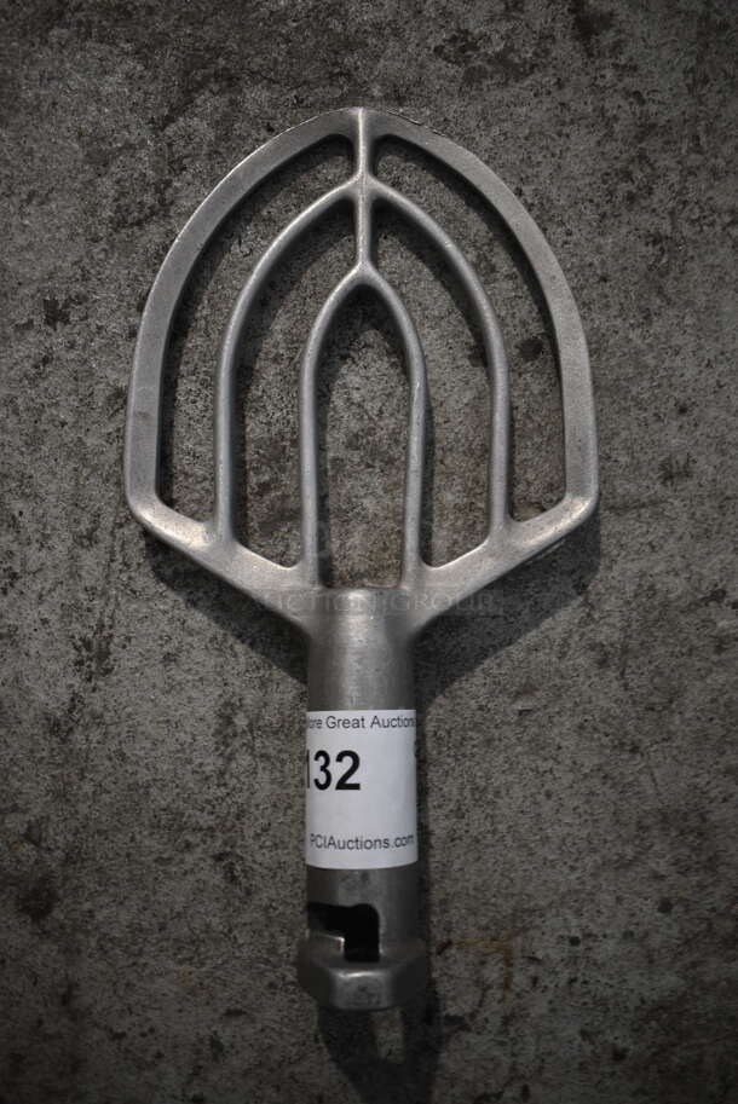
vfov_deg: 61.9
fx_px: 921
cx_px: 369
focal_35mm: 30
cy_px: 552
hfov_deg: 43.7
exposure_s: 1/125
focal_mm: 20
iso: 1600
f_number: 3.5
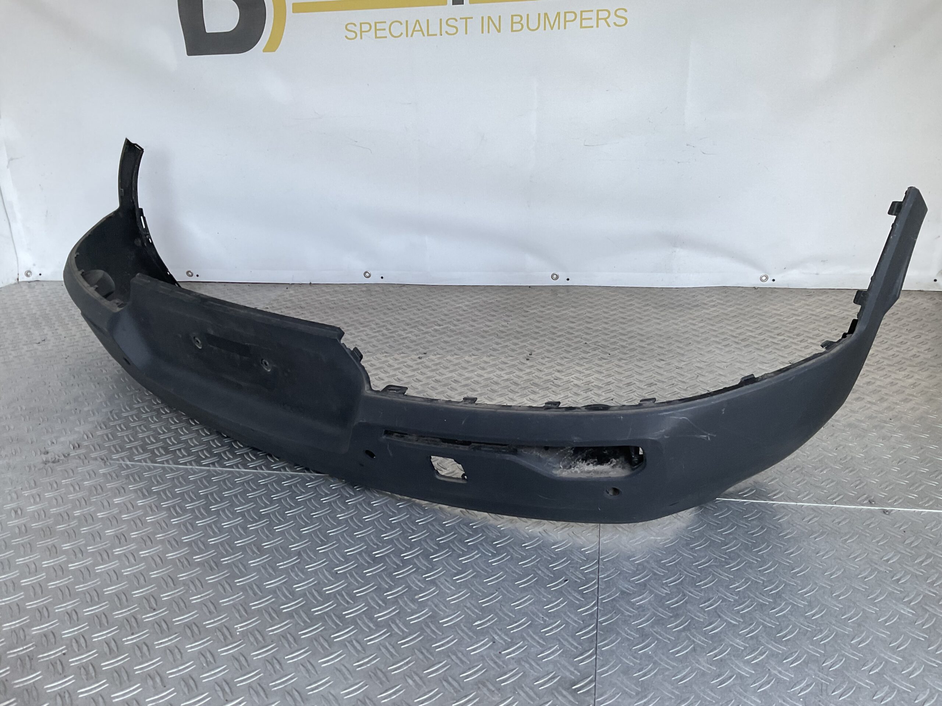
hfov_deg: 61.7
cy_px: 353
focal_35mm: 29
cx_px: 471
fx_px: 789
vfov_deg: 48.2
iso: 40
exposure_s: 1/60
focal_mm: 3
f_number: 1.8
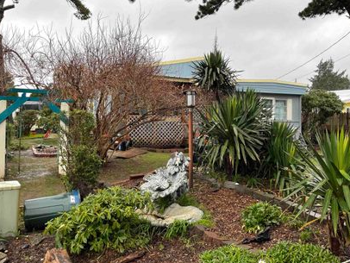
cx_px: 199
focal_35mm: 32
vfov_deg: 44.2
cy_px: 119
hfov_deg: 56.6
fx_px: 324
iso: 32
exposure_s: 1/233
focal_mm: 4.2
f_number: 1.6
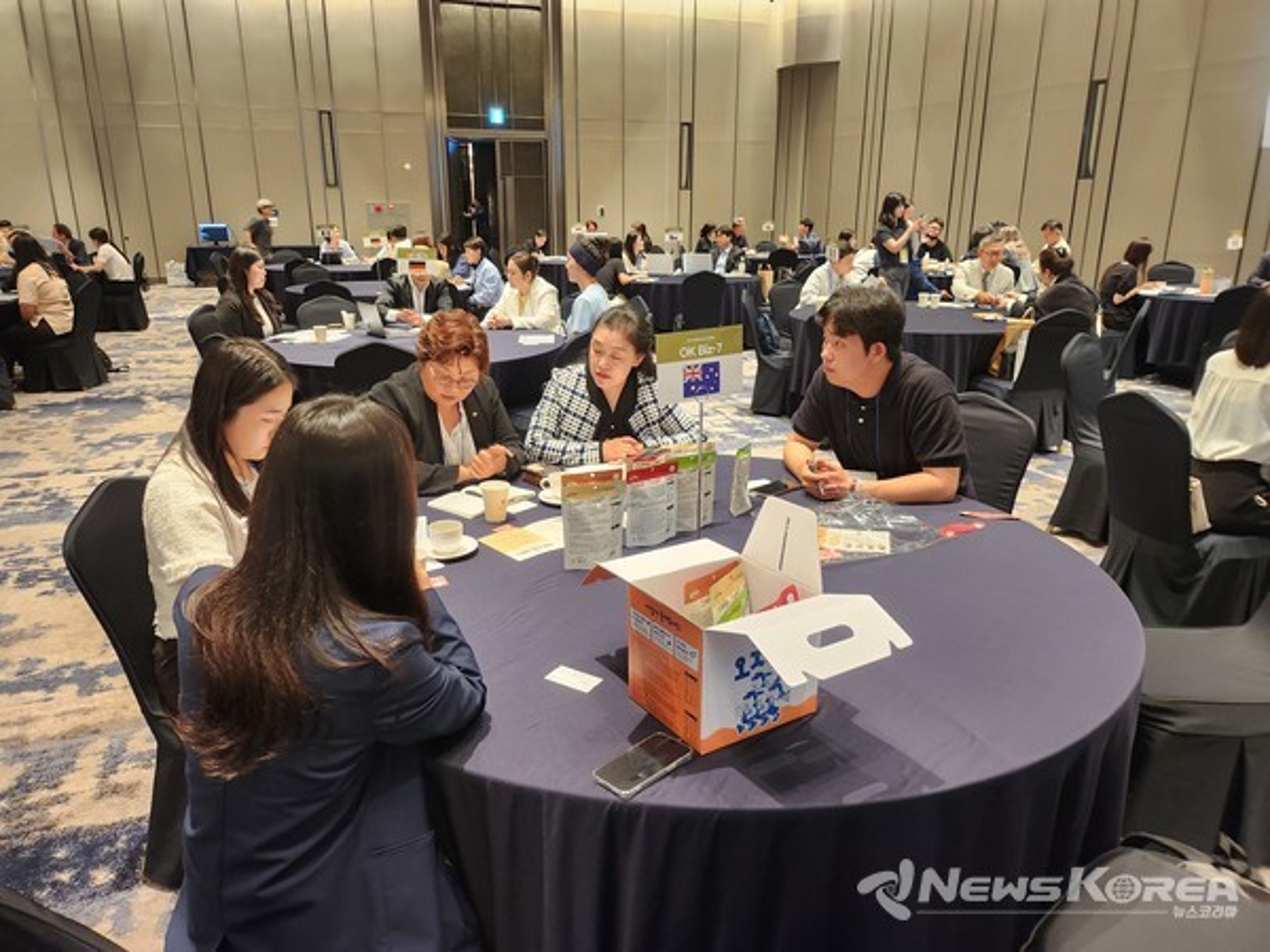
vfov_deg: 56.8
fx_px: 881
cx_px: 635
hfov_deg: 71.6
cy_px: 476
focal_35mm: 24
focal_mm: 5
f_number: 1.8
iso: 500
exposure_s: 1/60
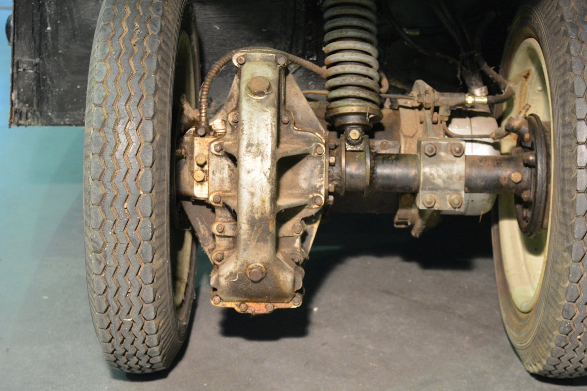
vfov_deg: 19.7
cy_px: 157
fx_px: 1125
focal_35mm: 69
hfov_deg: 29.2
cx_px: 333
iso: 2500
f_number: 4.2
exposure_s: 1/30
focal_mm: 38
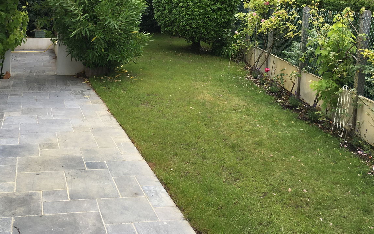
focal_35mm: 43
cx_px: 154
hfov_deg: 46.0
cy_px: 57
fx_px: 438
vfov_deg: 29.4
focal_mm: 4.15
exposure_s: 1/538
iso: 25
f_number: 2.2
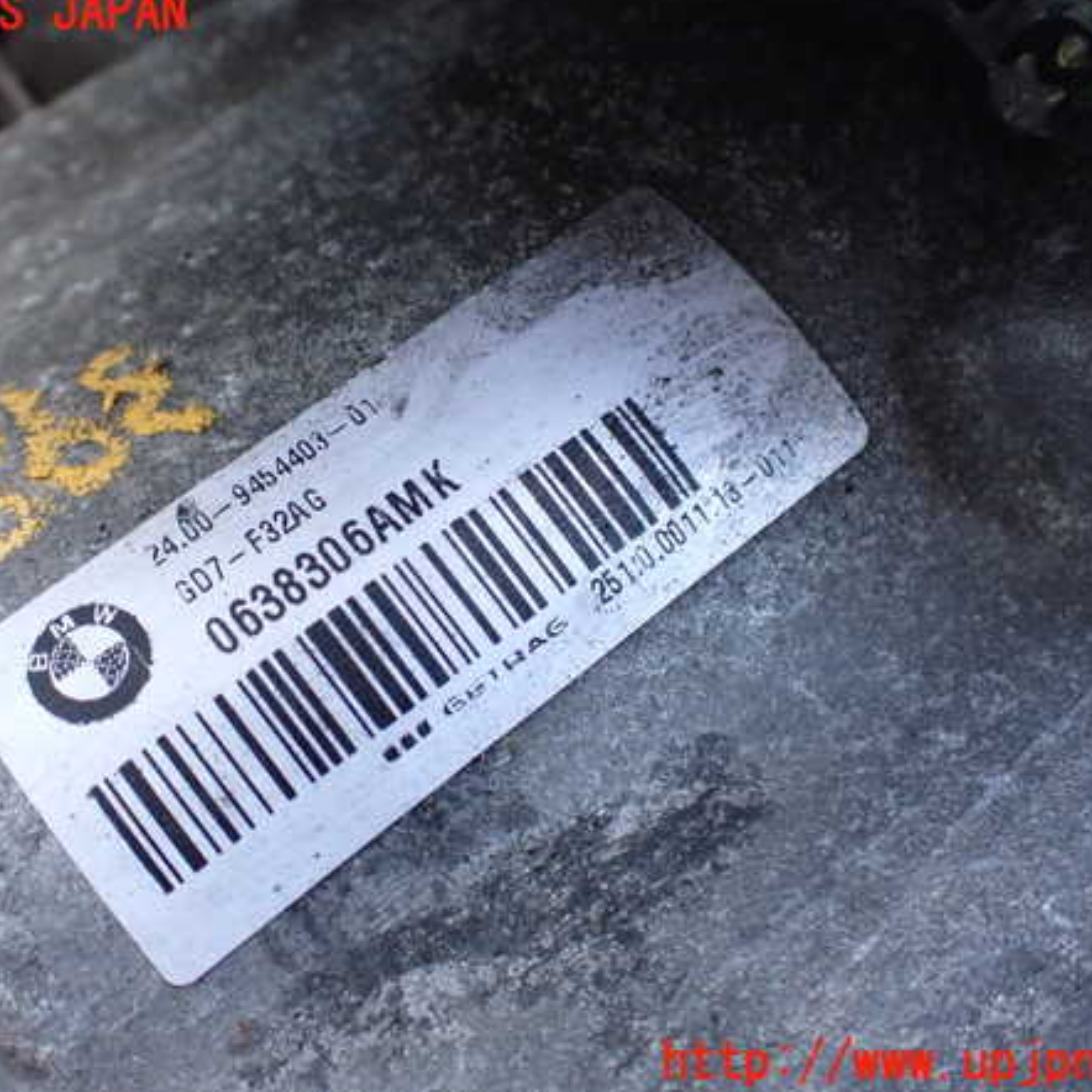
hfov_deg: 46.0
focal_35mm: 36
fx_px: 1285
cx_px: 479
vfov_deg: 46.0
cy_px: 539
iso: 800
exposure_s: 1/125
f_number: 2.3
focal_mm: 5.4
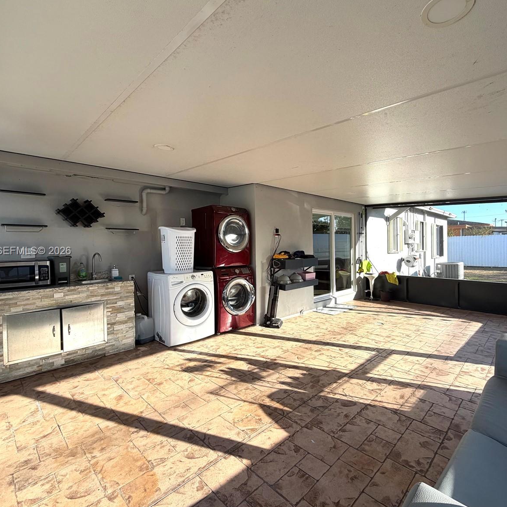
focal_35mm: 17
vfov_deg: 84.0
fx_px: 282
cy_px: 252
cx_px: 284
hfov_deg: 83.6
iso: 50
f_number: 2.2
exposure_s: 1/502
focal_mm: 2.22
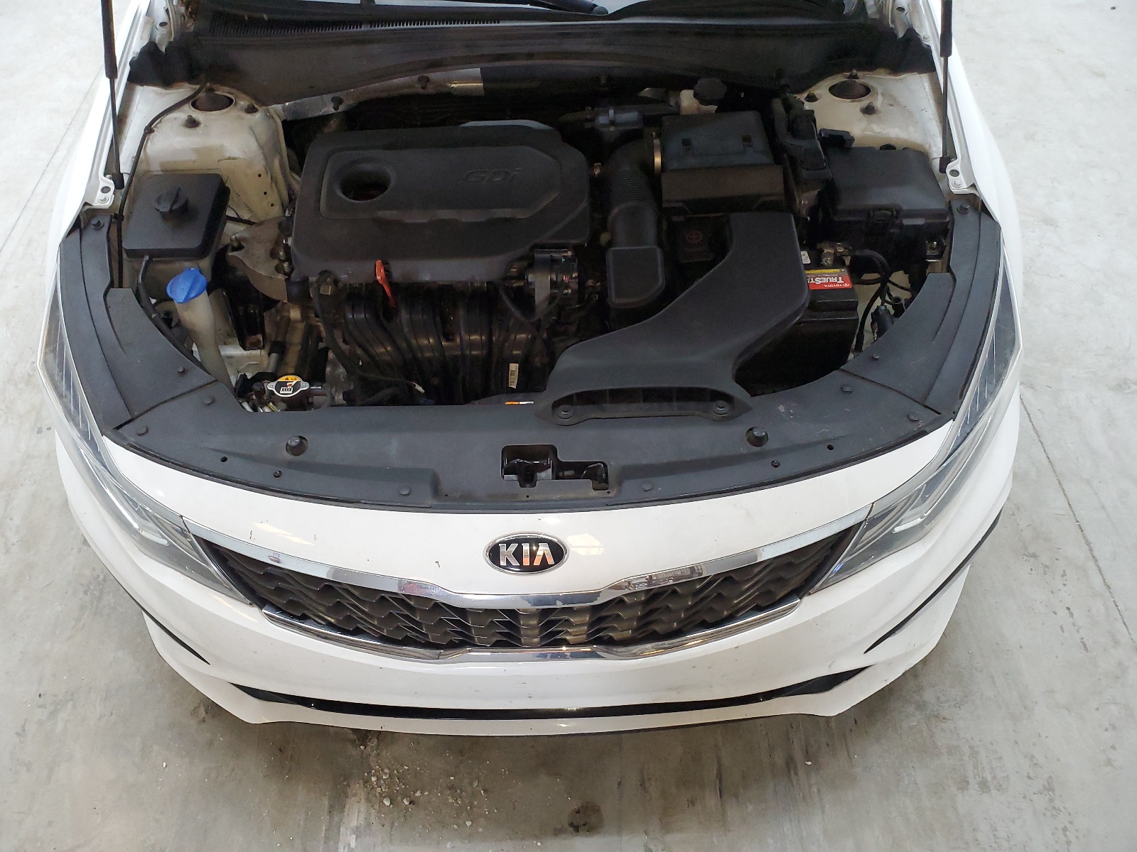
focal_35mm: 26
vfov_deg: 53.1
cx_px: 568
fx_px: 854
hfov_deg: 67.3
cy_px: 426
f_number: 1.5
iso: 285
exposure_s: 1/40
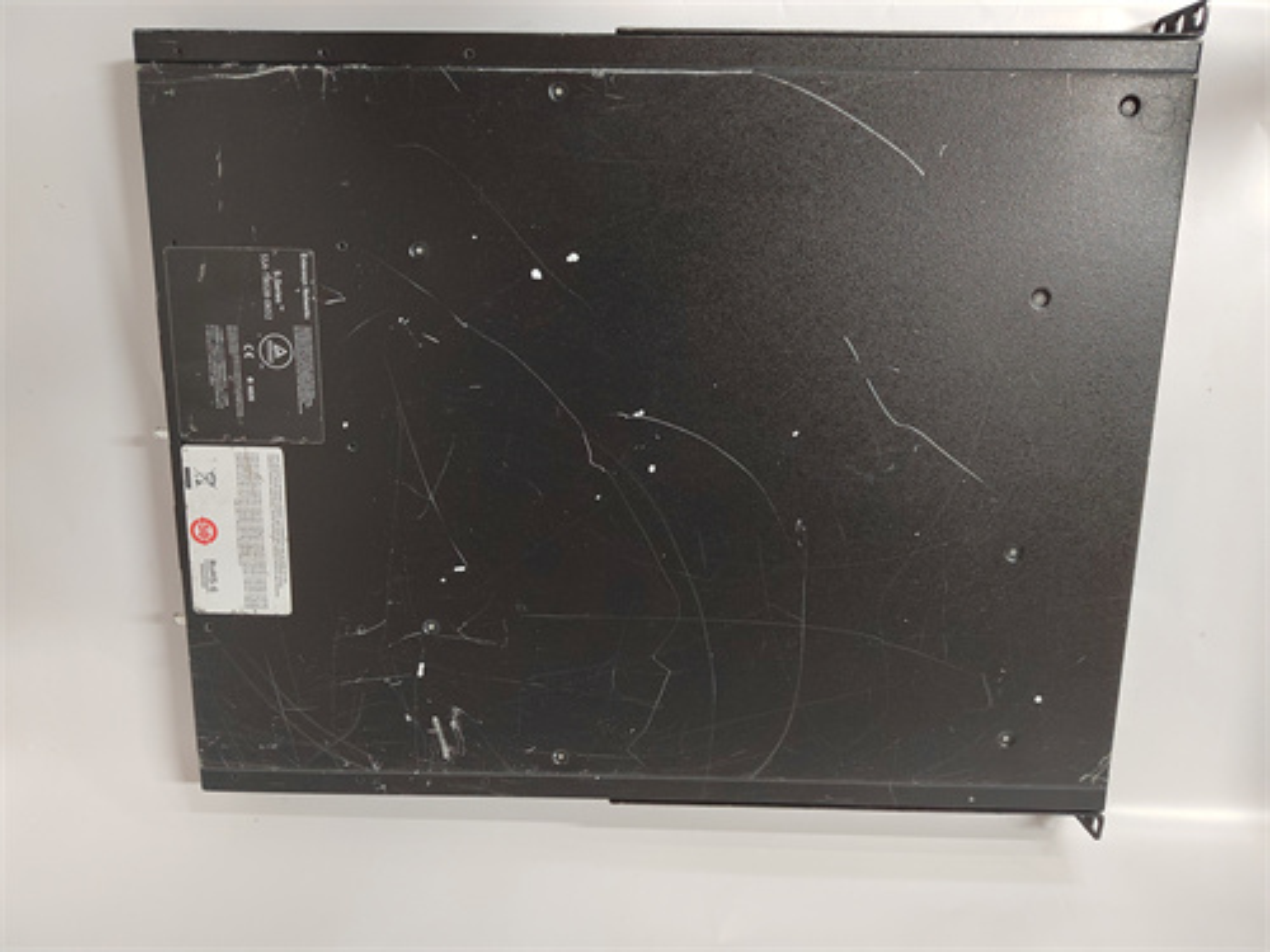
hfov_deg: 73.9
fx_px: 844
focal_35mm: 23
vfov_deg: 58.9
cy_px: 476
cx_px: 635
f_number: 1.9
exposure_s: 1/50
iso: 1669
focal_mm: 5.52
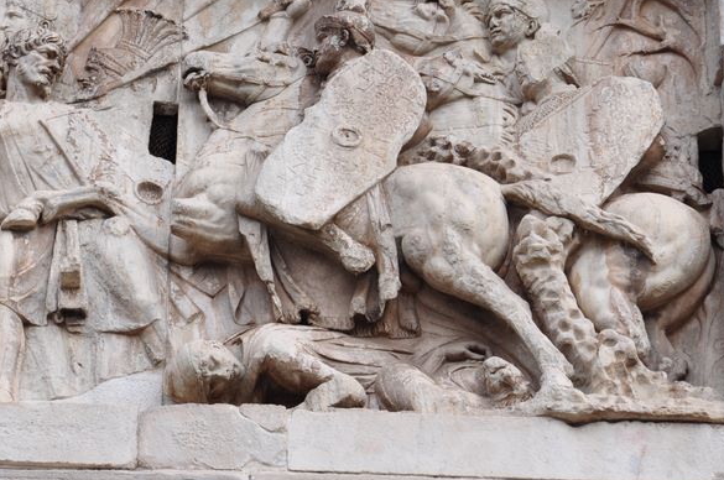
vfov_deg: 5.0
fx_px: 5539
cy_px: 140
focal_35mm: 276
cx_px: 176
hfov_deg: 7.5
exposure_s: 1/200
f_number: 10
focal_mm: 105
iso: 200
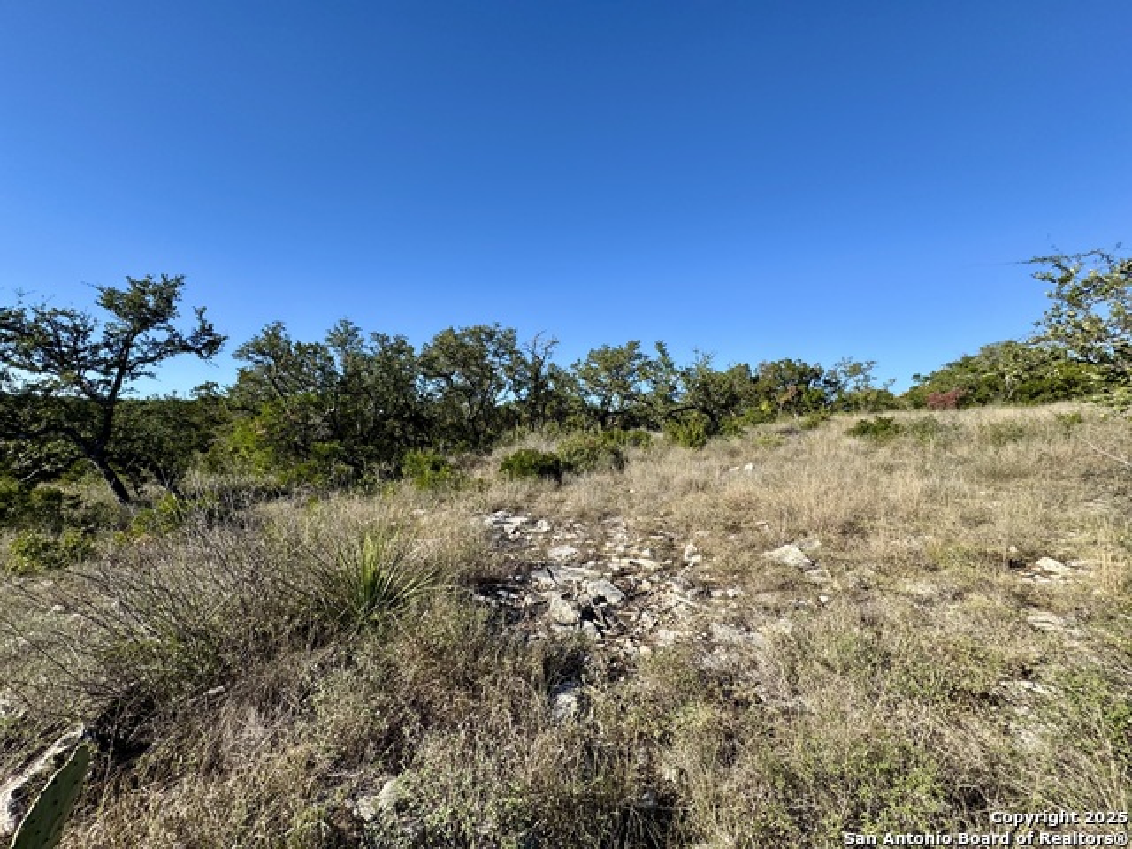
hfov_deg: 102.1
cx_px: 566
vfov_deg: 85.7
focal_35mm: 14
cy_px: 424
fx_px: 458
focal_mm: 2.22
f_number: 2.2
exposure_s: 1/1256
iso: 50
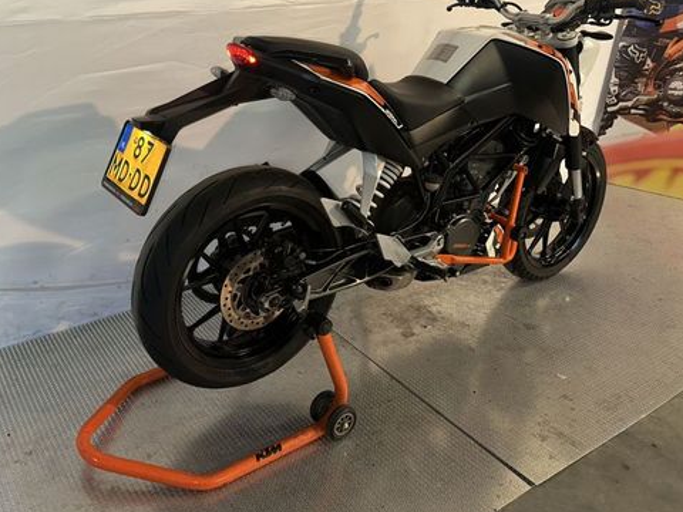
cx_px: 263
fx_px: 631
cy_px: 186
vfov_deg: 43.7
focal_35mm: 32
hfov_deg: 56.2
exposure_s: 1/25
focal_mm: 6.86
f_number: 1.78
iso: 80
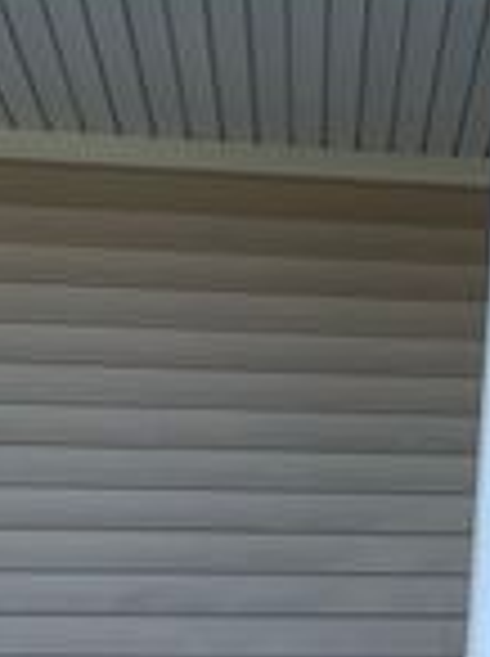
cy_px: 2
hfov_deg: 11.4
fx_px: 2253
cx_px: 940
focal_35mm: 119
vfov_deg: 16.2
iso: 32
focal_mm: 4.2
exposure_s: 1/818
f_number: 1.6
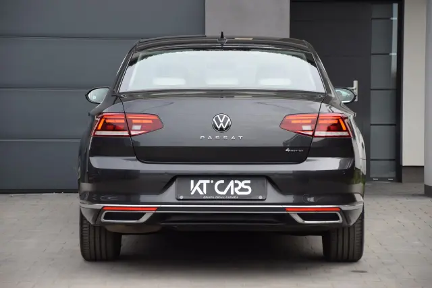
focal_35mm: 129
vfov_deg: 10.6
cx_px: 216
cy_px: 144
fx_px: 1548
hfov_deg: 15.9
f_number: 5.3
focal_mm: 86
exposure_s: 1/400
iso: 320
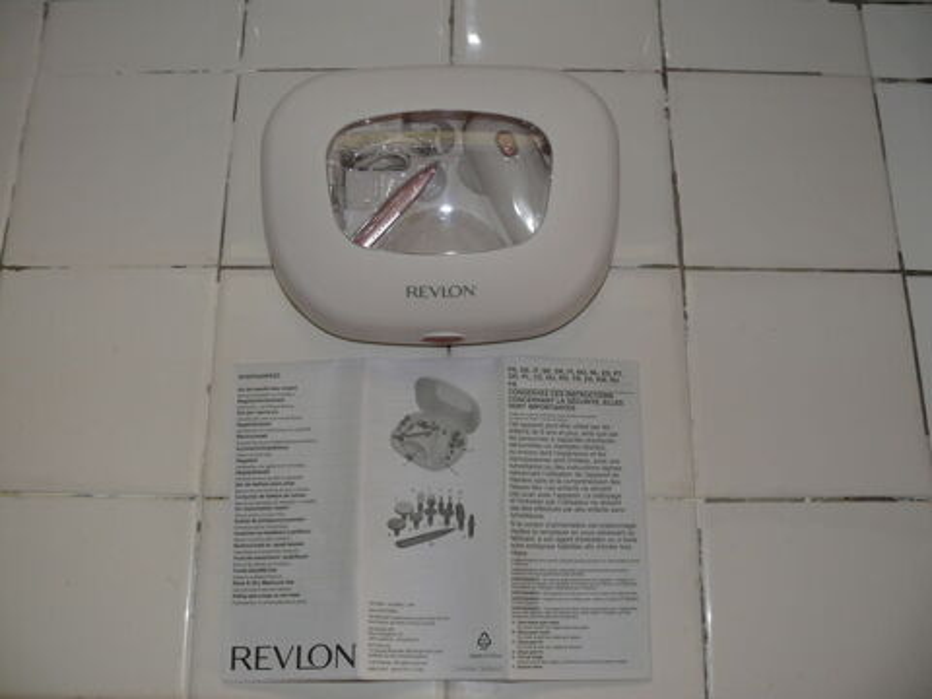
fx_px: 996
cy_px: 350
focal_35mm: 37
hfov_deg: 50.1
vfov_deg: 38.7
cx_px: 466
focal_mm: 7.8
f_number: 2.8
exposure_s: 1/30
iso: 100
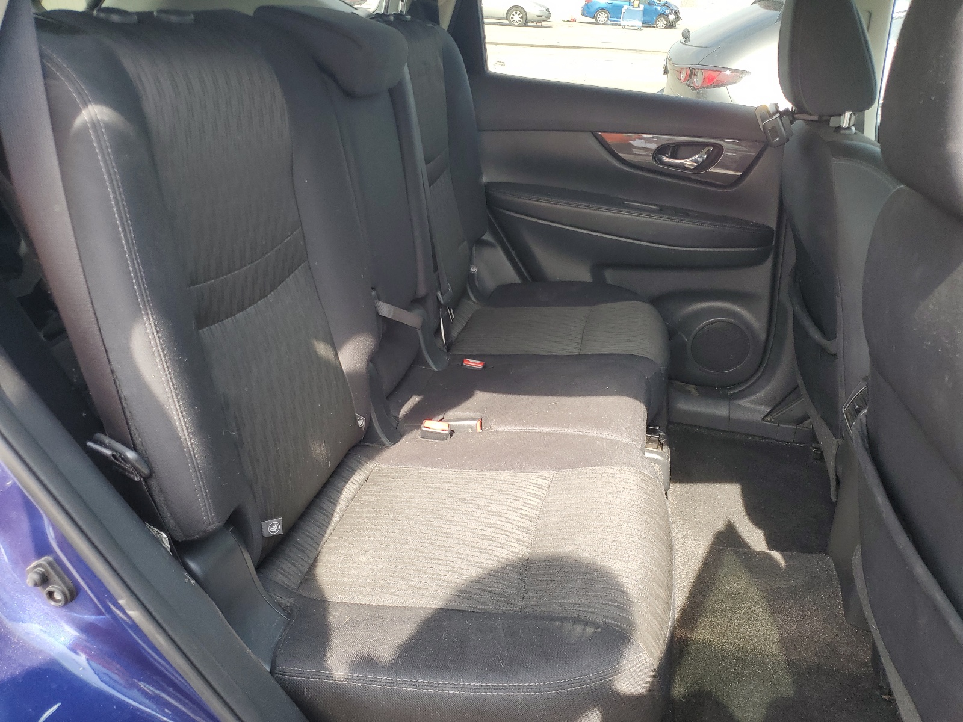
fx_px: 723
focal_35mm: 26
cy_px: 361
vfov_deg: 53.1
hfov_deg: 67.3
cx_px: 482
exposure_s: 1/208
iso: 50
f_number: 1.5
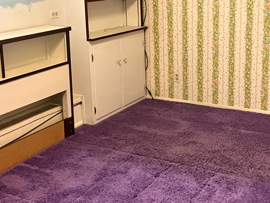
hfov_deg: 34.5
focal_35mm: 55
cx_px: 189
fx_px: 429
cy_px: 64
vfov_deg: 26.4
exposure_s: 1/60
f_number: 1.5
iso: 400
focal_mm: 5.7
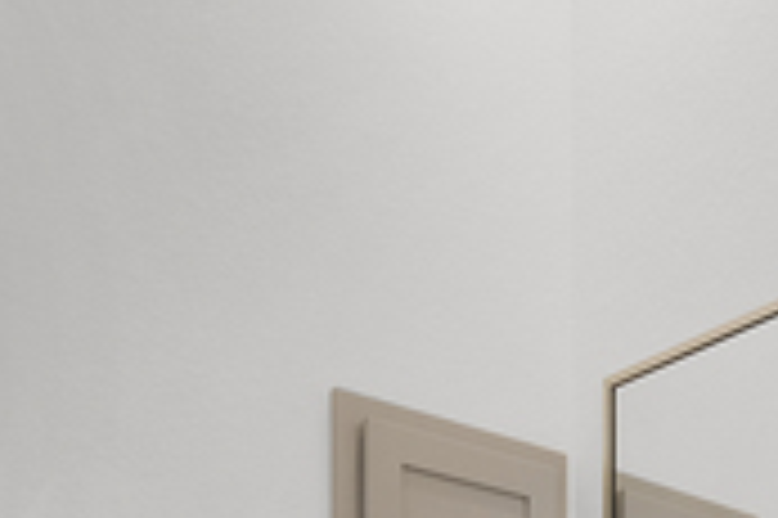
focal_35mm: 63
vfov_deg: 17.4
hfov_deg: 31.3
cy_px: 939
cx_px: 589
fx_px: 1360
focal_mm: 17
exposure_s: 1/10
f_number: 9
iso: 100
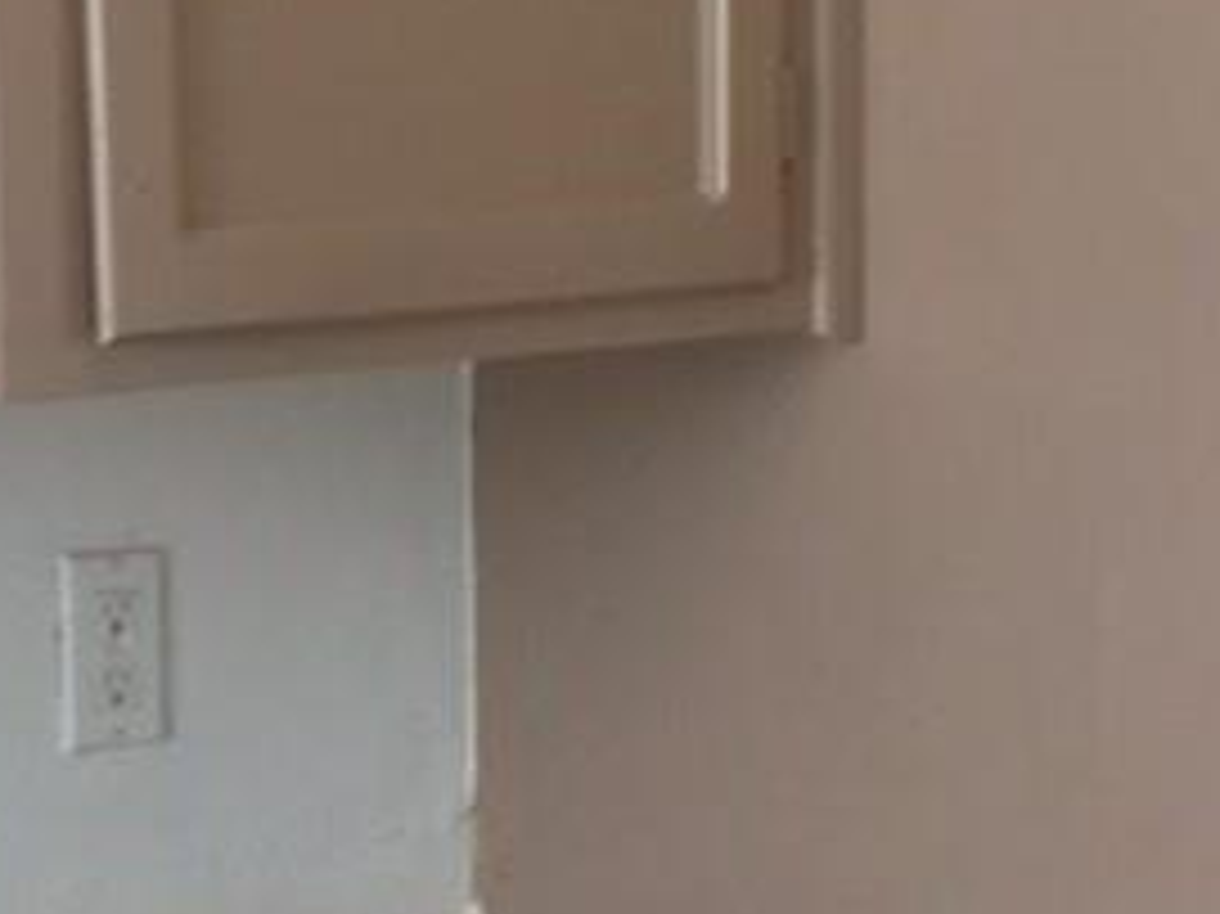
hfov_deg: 11.2
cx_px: -423
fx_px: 6024
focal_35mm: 171
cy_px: 984
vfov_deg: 8.6
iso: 32
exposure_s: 1/121
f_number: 2.2
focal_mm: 4.15
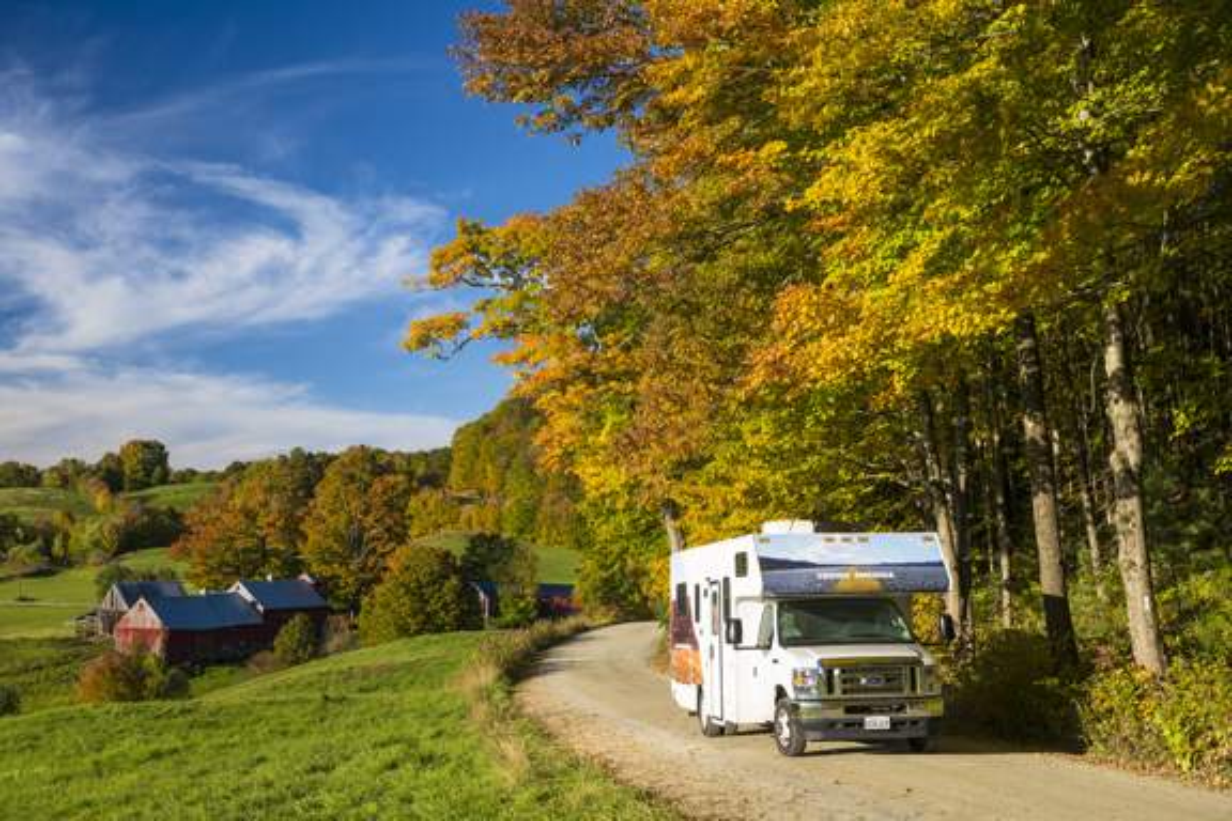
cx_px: 616
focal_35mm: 44
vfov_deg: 30.5
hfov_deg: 44.5
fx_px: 1506
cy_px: 410
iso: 100
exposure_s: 1/125
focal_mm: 44
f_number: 8
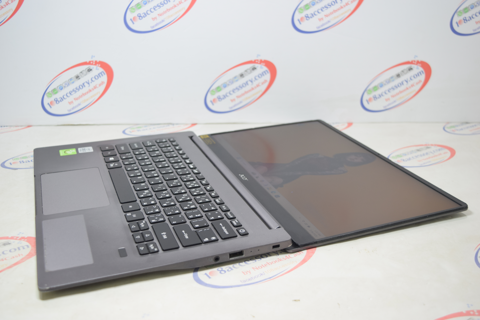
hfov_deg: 51.3
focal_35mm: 38
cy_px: 160
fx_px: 500
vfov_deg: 35.5
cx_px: 240
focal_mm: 25
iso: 400
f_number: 4.5
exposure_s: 1/80
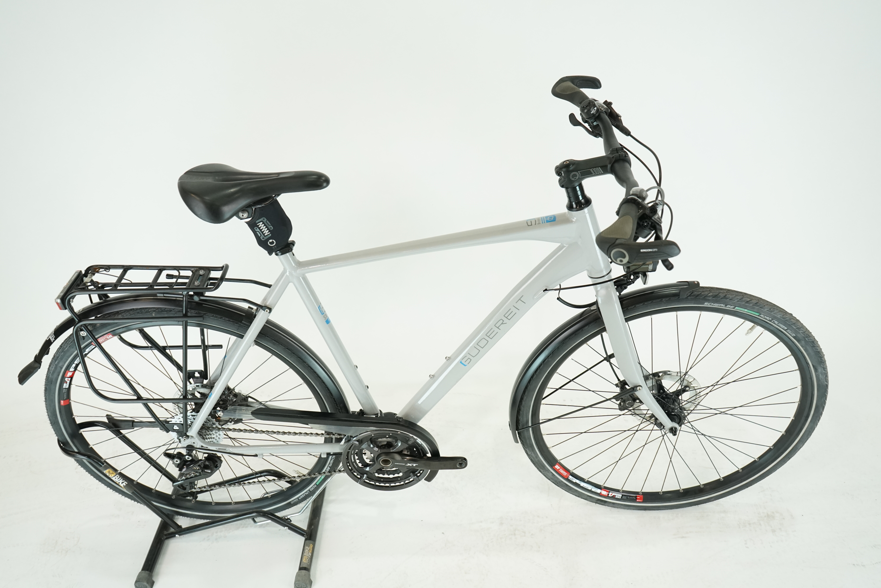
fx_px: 710
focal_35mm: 29
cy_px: 294
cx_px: 440
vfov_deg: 45.0
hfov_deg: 63.7
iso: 1600
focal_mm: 29
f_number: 5.6
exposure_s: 1/200
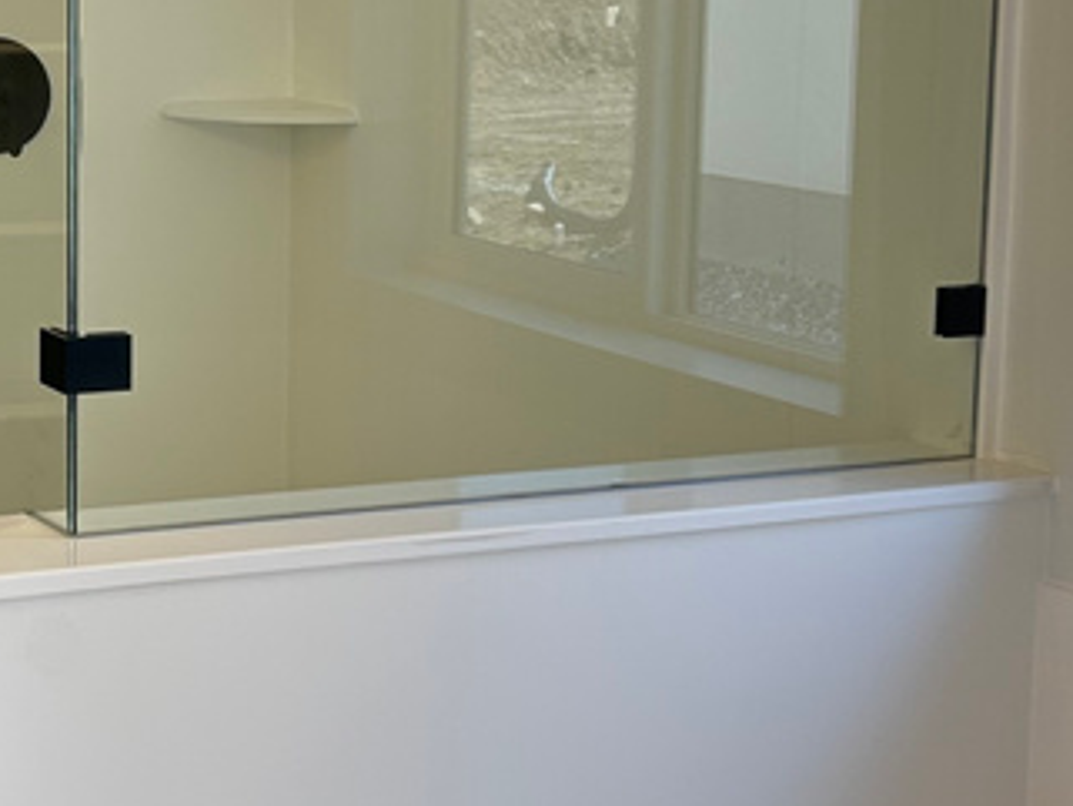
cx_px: 140
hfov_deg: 23.0
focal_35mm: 83
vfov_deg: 17.7
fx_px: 2574
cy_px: 234
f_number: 1.5
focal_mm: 5.7
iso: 64
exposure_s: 1/120
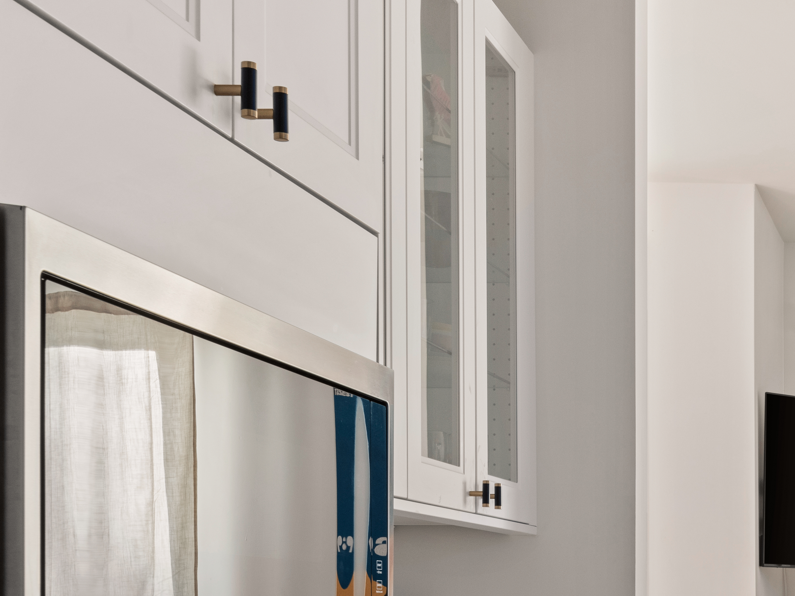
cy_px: 668
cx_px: 958
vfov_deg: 20.8
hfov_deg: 25.9
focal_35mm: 67
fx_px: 1539
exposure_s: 1
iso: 320
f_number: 13
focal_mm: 29.5
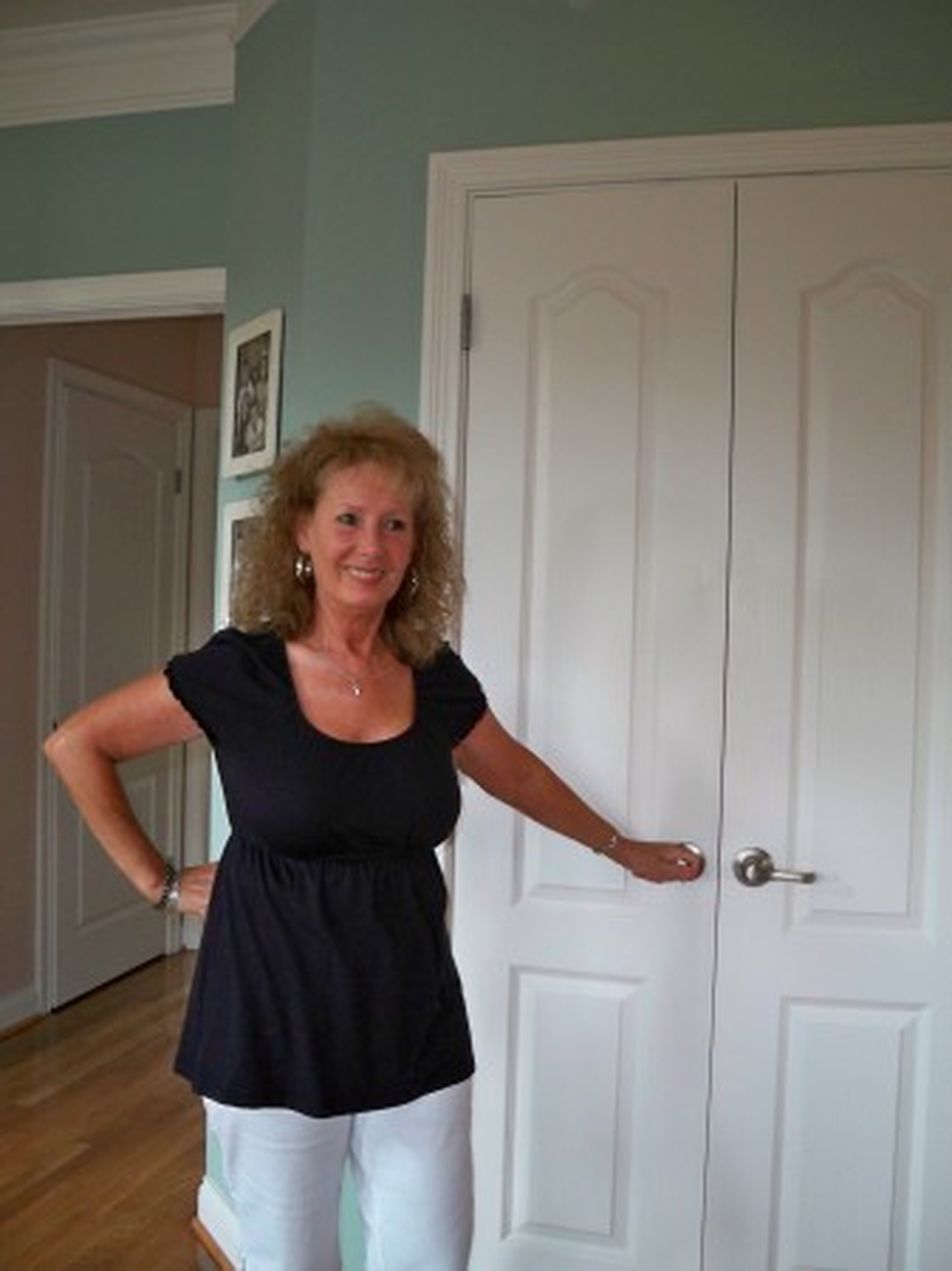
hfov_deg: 40.7
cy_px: 636
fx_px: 1285
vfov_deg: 52.7
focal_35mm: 35
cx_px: 476
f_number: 3.1
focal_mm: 6.3
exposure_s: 1/60
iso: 200
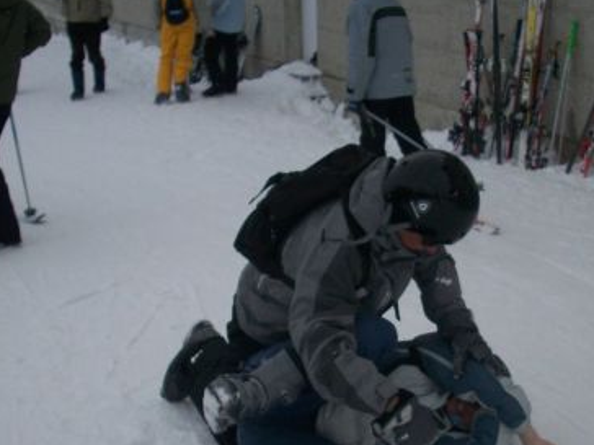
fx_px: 1115
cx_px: 349
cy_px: 293
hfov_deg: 29.8
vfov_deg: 22.5
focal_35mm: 65
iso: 80
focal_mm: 6.2
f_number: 5.6
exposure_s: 1/862
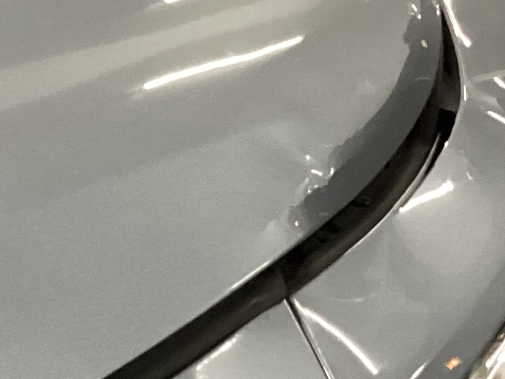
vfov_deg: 11.7
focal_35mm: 122
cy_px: 530
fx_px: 1780
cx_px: 93
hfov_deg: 16.0
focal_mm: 3.3
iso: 320
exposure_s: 1/60
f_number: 2.4
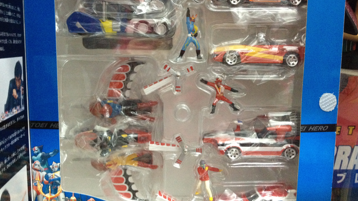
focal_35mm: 39
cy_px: 95
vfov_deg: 30.4
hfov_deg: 51.6
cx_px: 179
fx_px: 370
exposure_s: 1/17
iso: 400
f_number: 2.4
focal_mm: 4.28
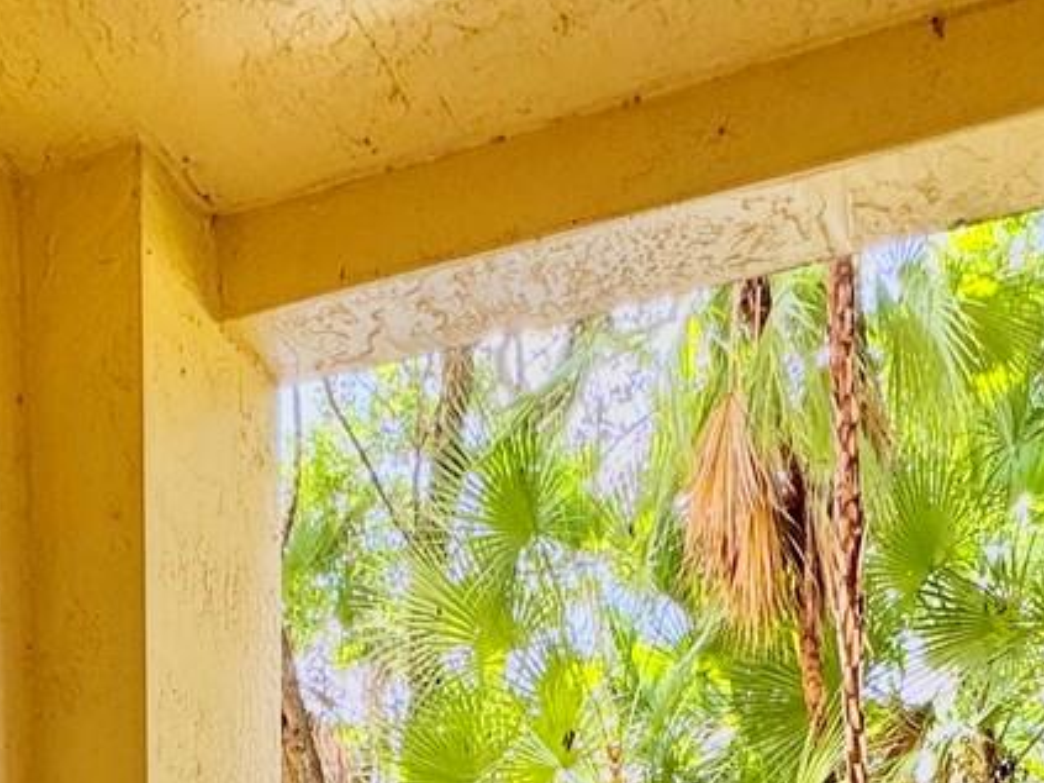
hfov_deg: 36.2
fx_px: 1598
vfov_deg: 20.5
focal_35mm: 53
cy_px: 1361
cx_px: 474
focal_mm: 2.22
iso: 40
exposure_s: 1/149
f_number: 2.2
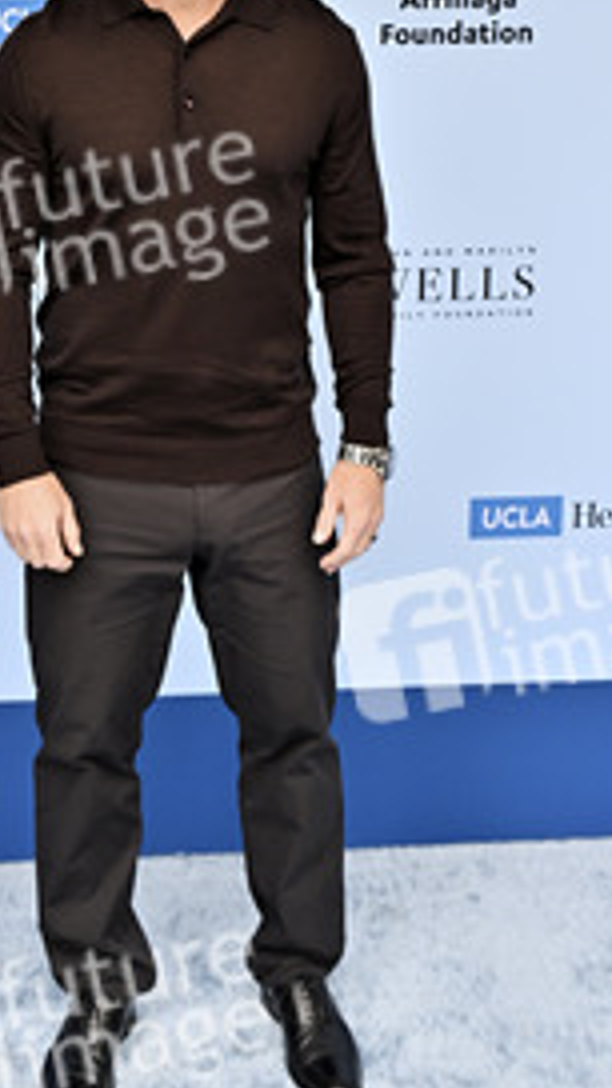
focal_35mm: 57
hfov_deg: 21.0
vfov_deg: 36.5
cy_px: 428
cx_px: 180
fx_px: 1644
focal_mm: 37
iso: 640
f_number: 6.3
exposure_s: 1/320
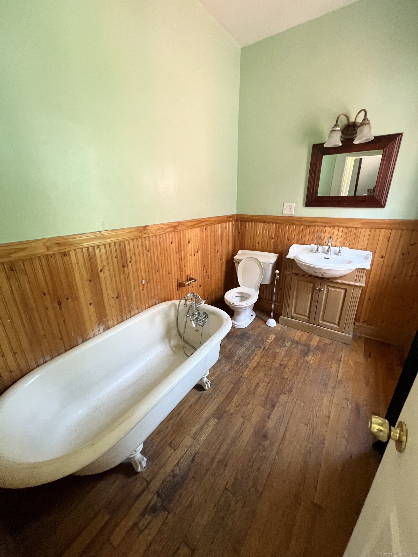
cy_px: 278
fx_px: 209
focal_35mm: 13
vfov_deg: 106.2
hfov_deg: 89.9
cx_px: 209
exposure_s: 1/60
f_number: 1.8
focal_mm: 1.57
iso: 400
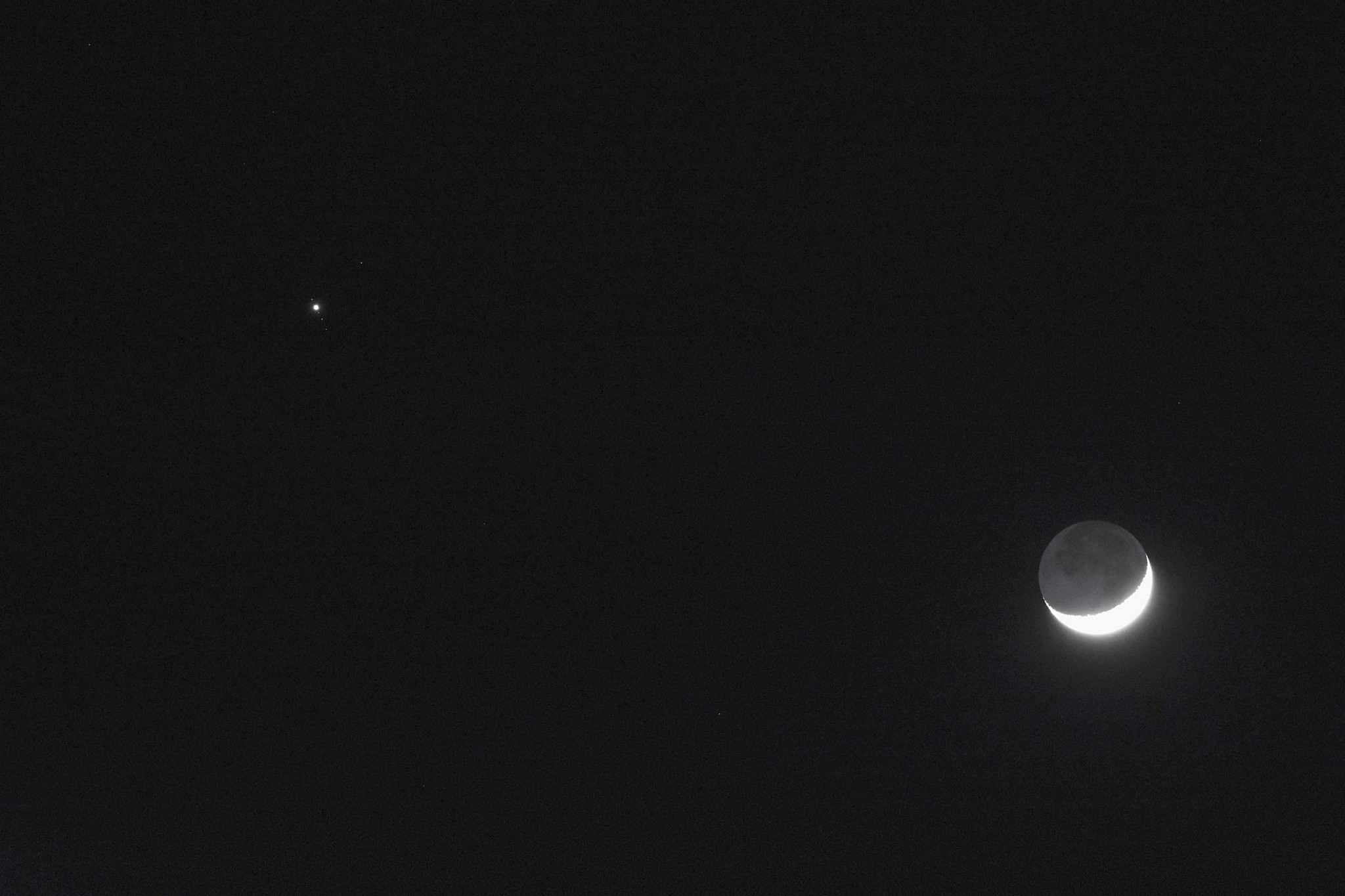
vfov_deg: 4.6
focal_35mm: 300
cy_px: 448
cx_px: 672
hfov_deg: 6.9
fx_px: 11207
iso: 3200
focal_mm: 200
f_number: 8
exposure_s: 1/5
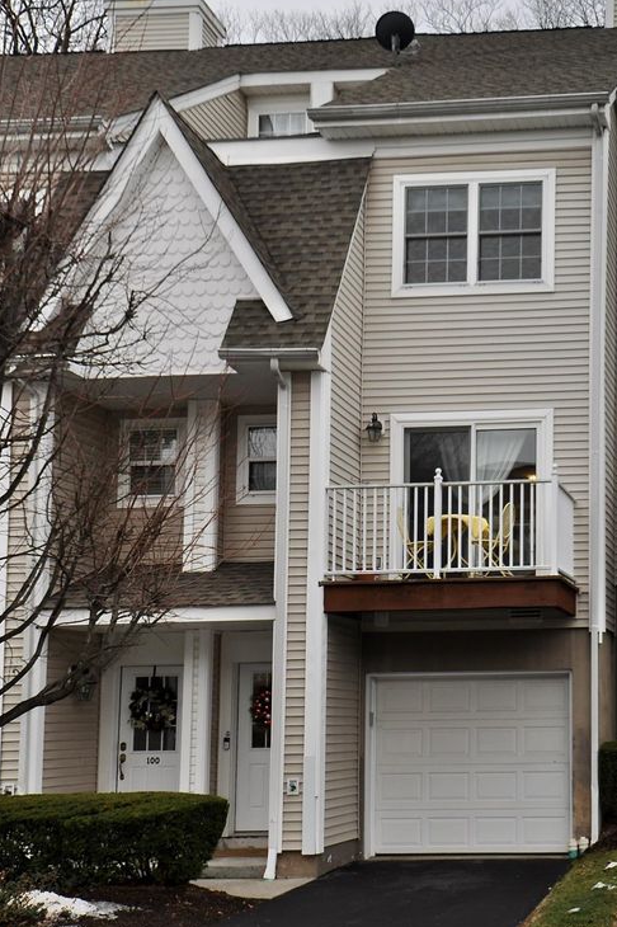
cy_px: 465
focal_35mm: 37
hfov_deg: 35.9
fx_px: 952
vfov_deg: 51.9
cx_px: 314
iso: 200
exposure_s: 1/160
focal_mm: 24
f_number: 6.3
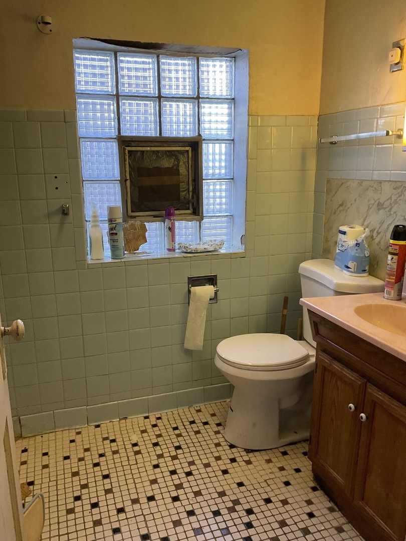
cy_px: 270
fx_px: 454
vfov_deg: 61.7
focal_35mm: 29
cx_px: 203
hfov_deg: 48.2
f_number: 1.8
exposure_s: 1/60
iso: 125
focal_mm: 3
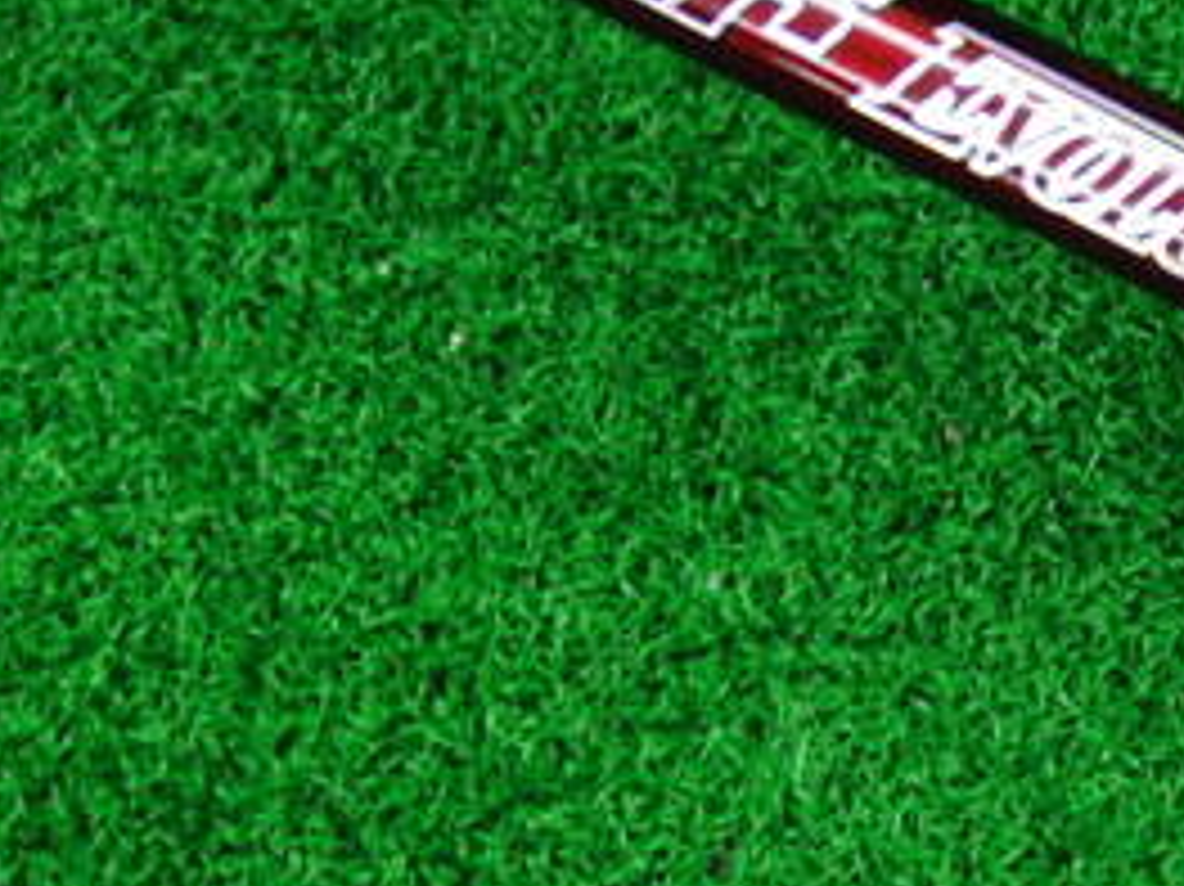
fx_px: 3077
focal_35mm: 90
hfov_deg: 21.0
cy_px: 310
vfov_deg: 16.4
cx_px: 1211
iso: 400
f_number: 3.6
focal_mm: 6.42
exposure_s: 1/30
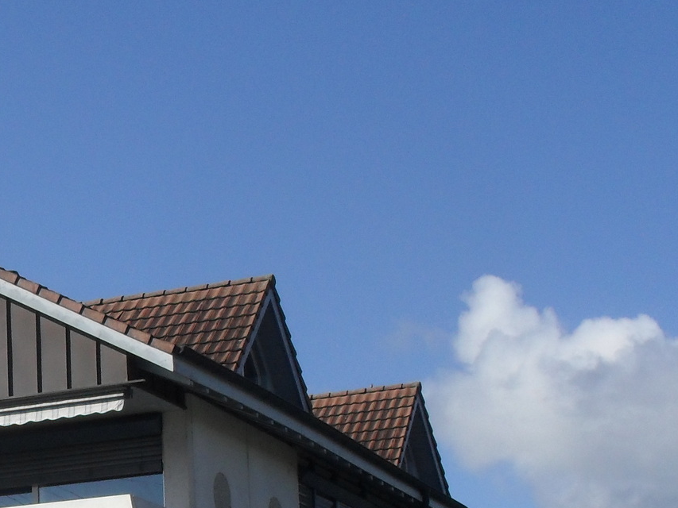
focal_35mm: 105
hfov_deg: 17.8
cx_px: -148
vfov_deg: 13.8
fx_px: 2057
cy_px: 577
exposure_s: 1/250
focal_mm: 6.3
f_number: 8.4
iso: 100
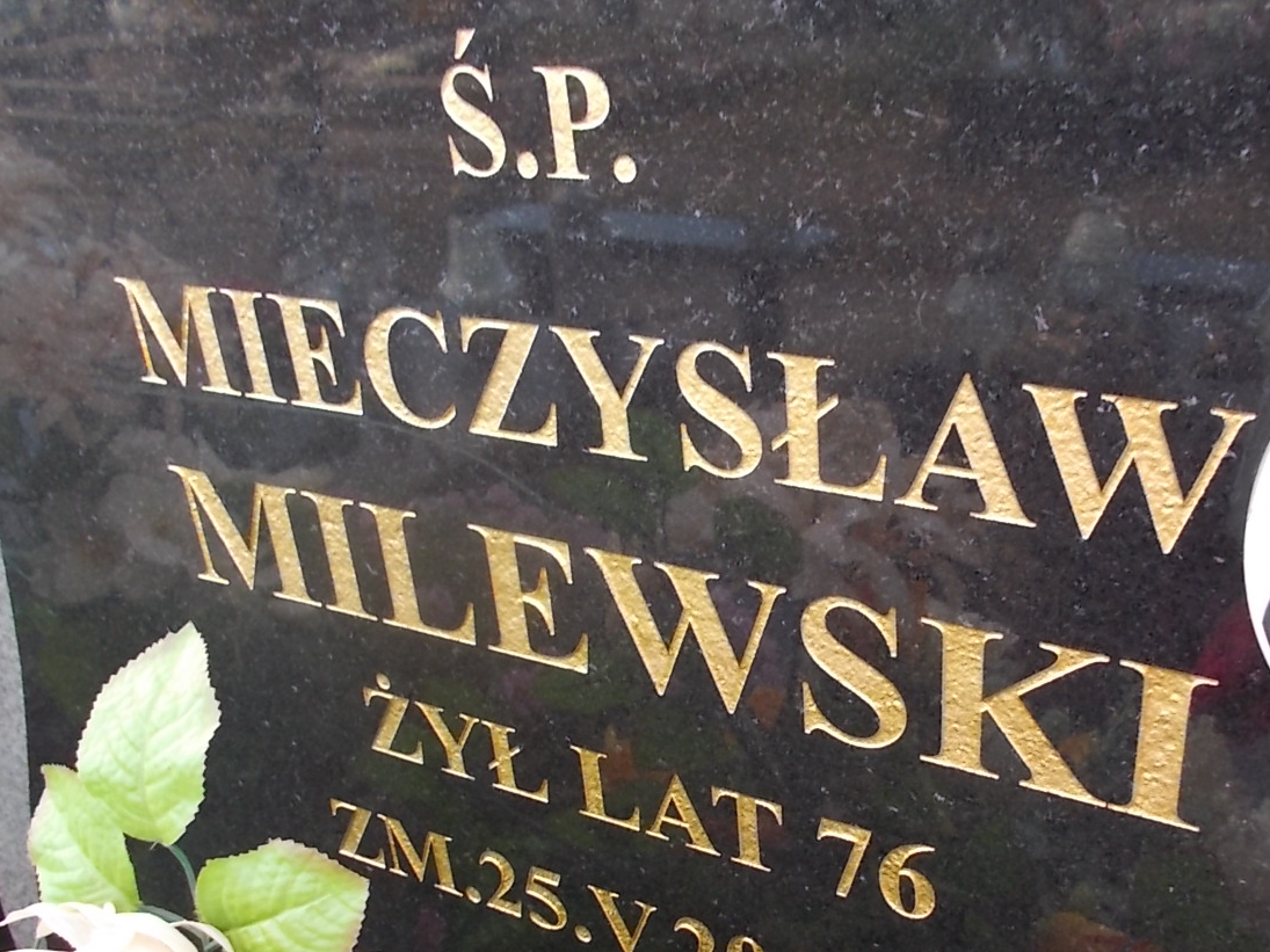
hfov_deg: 48.7
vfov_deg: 37.3
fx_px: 1394
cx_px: 765
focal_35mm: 38
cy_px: 642
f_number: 3.2
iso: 80
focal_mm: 4.6
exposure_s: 1/60
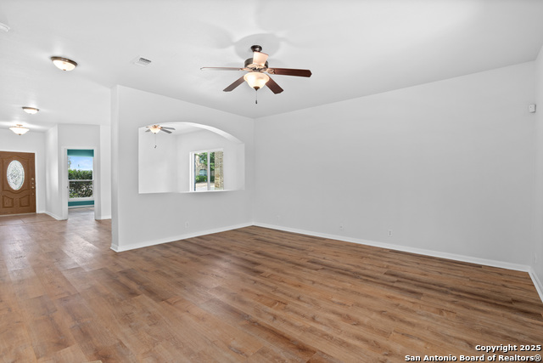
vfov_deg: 73.8
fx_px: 241
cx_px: 272
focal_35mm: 16
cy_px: 182
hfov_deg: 96.7
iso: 320
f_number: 7.1
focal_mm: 16
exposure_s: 1/20
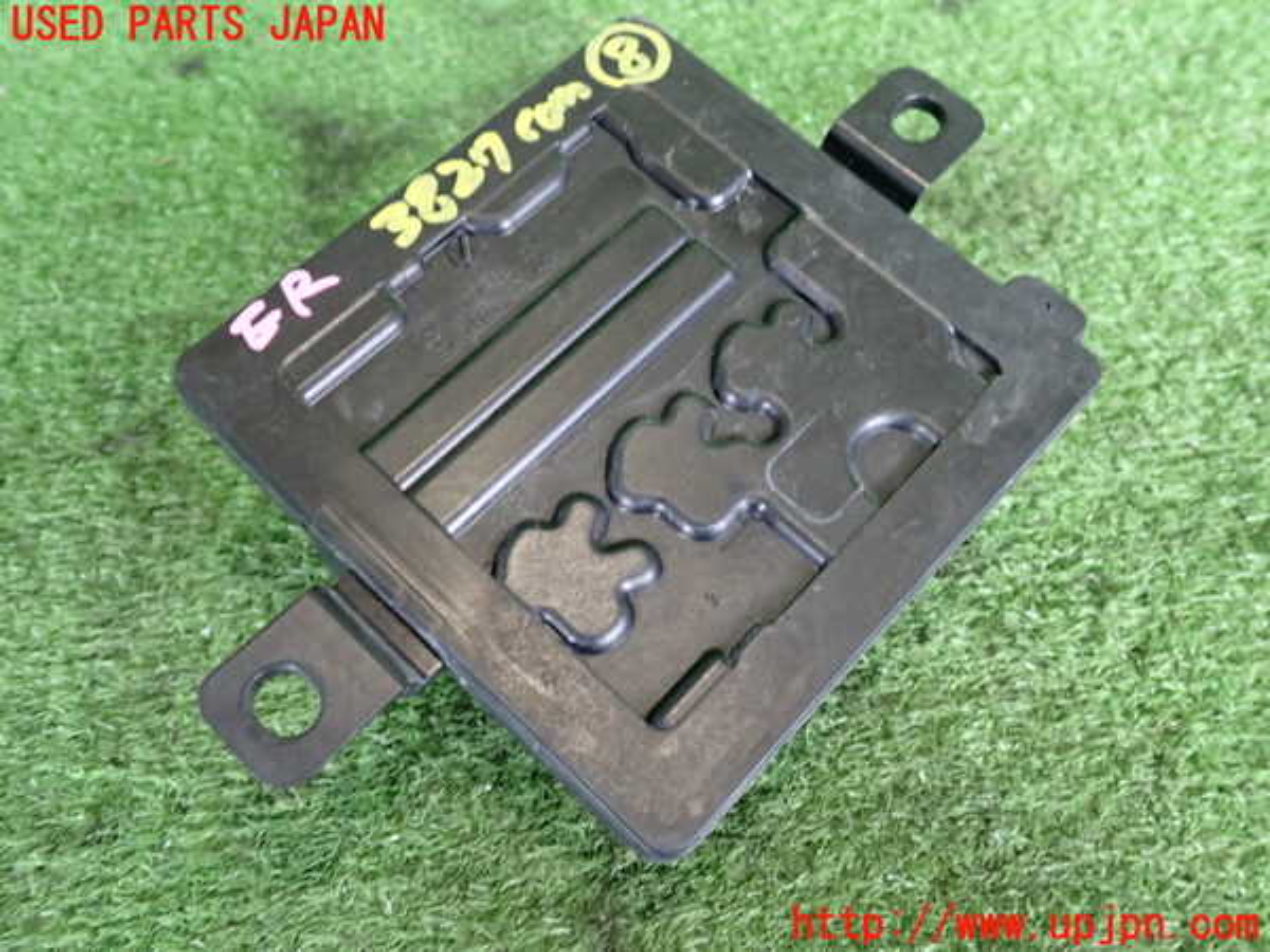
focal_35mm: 32
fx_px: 1174
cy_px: 476
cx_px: 635
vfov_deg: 44.2
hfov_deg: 56.8
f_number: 2.4
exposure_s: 1/30
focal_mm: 5.79
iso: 500
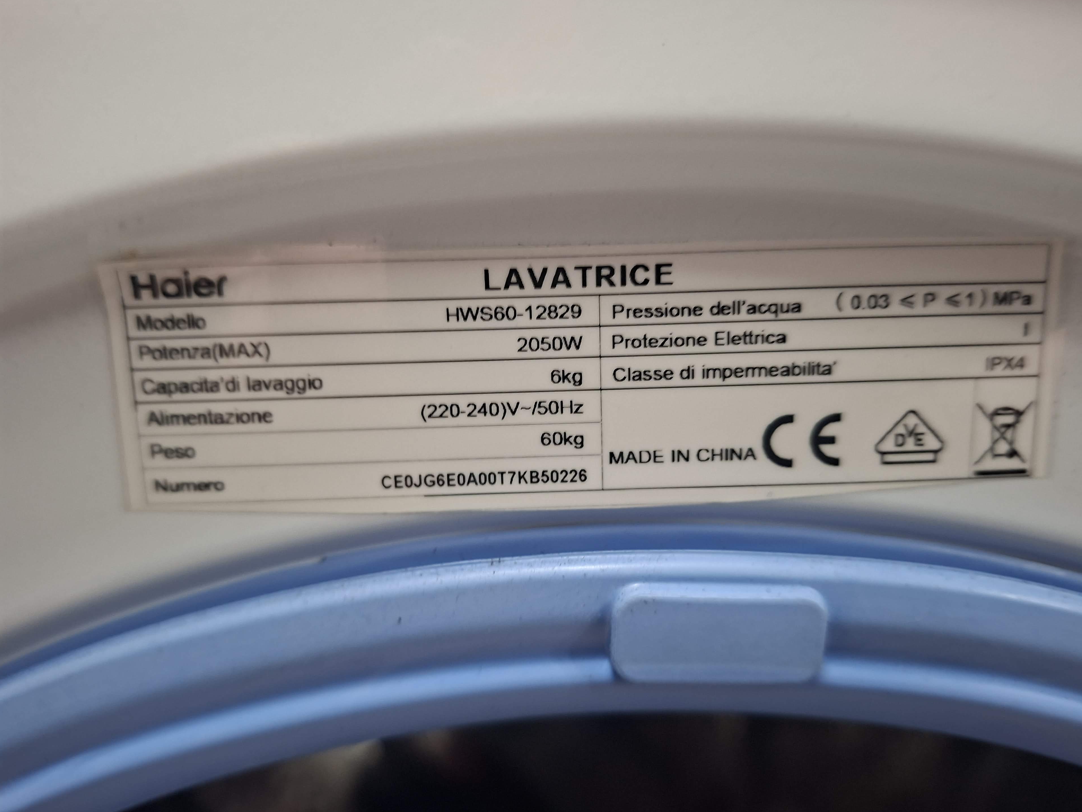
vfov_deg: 56.8
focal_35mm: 24
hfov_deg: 71.6
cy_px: 398
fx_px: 750
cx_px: 558
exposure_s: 1/25
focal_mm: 5.54
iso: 400
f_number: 1.8
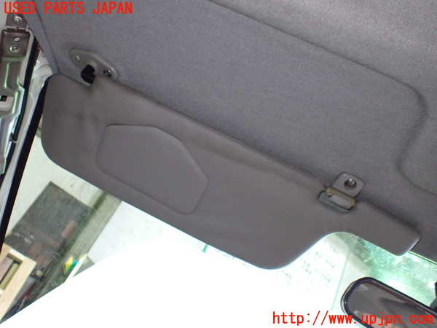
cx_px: 218
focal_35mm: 30
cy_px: 164
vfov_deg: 46.8
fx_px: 379
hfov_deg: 60.0
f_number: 2.3
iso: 800
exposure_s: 1/40
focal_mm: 5.4
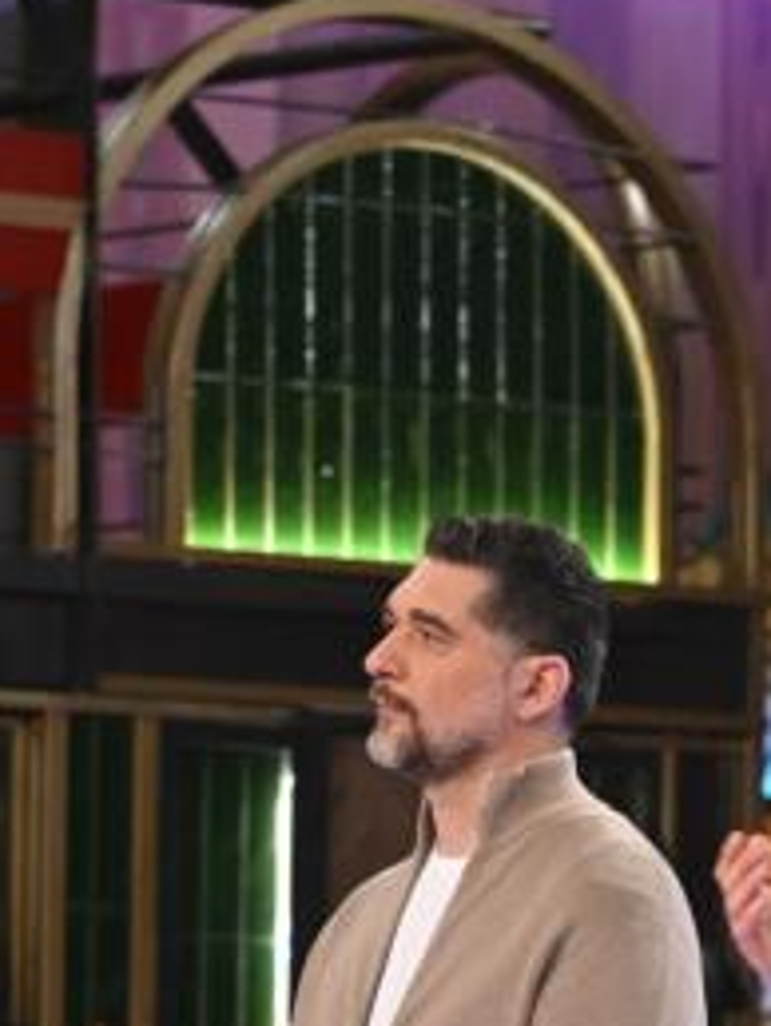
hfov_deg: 4.5
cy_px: 1372
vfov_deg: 5.9
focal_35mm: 332
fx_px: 9843
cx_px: 1264
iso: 3200
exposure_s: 1/250
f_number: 3.5
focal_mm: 90
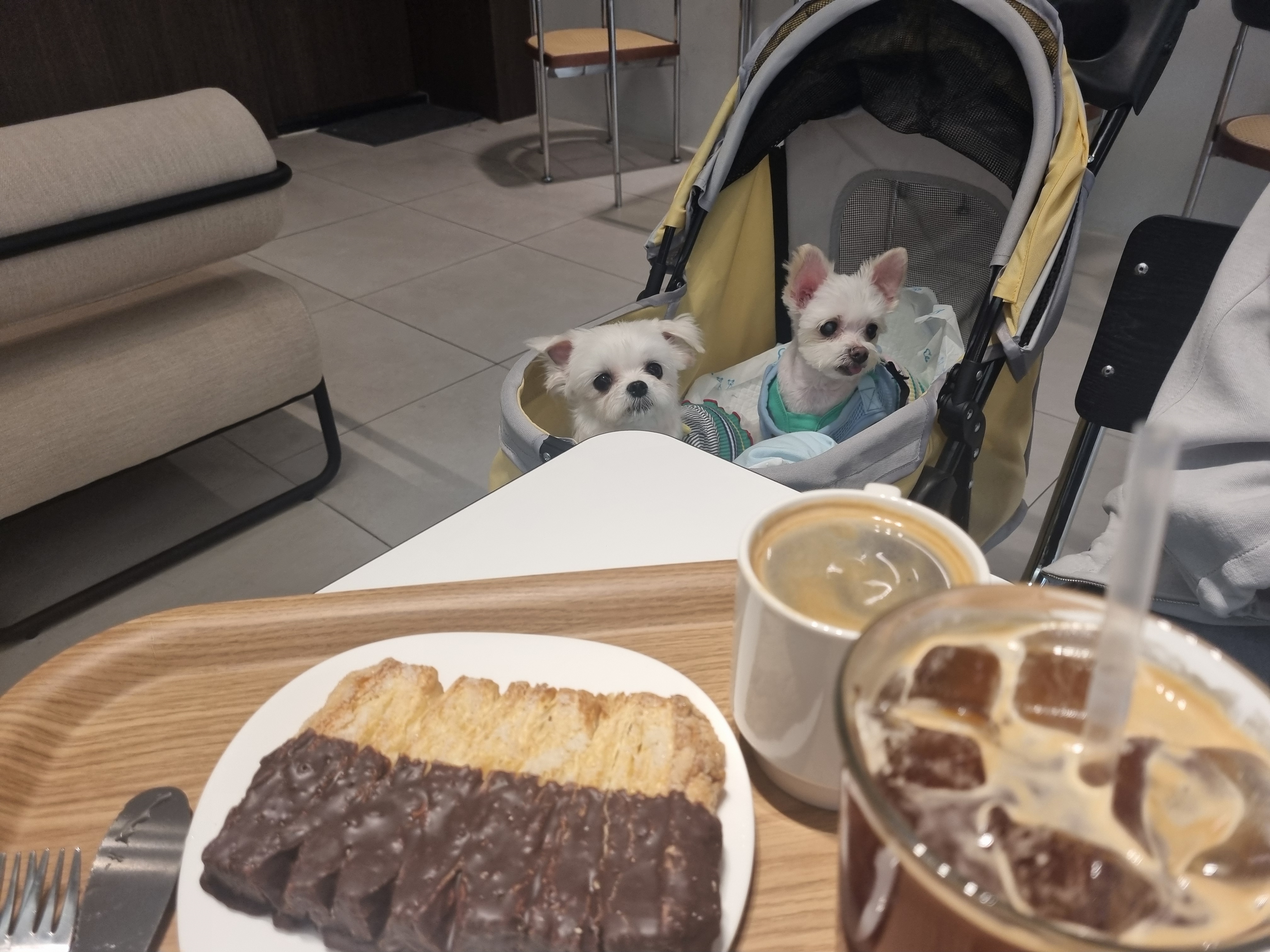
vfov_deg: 53.1
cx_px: 635
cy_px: 476
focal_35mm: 26
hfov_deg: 67.3
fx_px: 954
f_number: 1.8
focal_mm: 5.4
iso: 100
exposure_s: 1/120
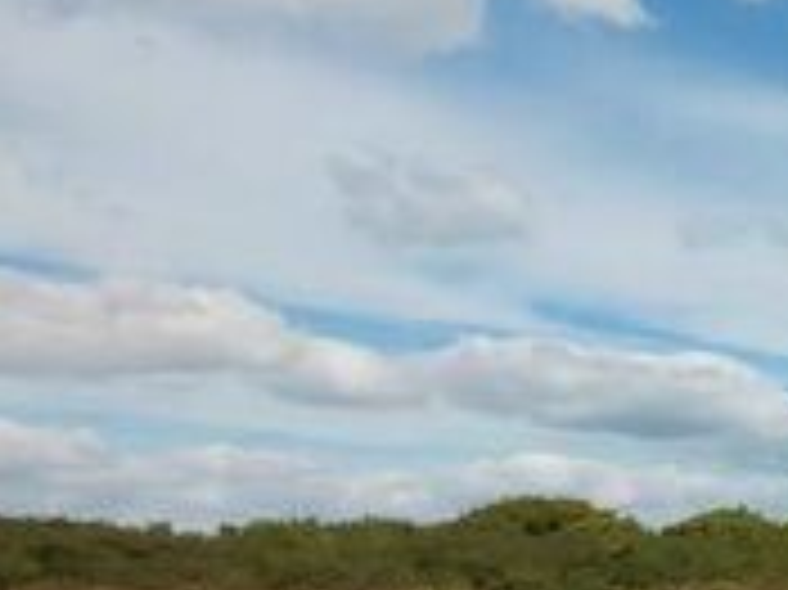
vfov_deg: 28.7
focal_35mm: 48
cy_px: 565
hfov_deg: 23.8
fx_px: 1092
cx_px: 1351
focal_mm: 1.42
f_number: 2.2
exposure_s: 1/1835
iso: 40
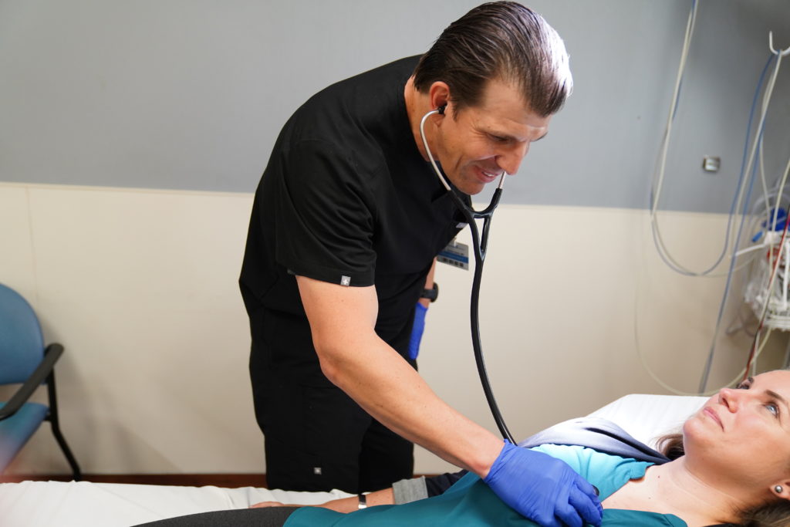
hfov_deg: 58.7
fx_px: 702
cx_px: 395
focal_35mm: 32
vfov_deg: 41.1
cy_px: 264
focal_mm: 32
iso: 2000
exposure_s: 1/125
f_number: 2.8
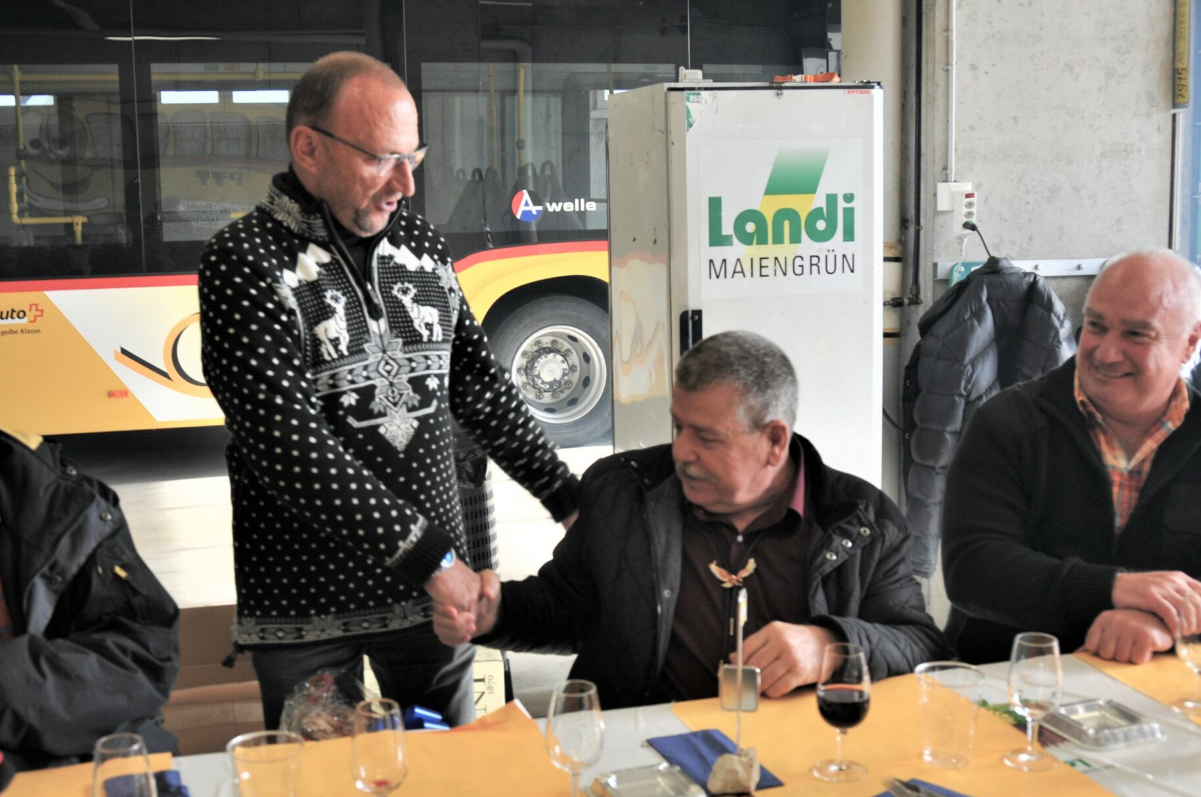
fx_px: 1399
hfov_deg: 46.4
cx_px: 542
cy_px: 412
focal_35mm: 42
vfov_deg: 31.8
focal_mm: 20
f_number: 5
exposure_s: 1/60
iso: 200
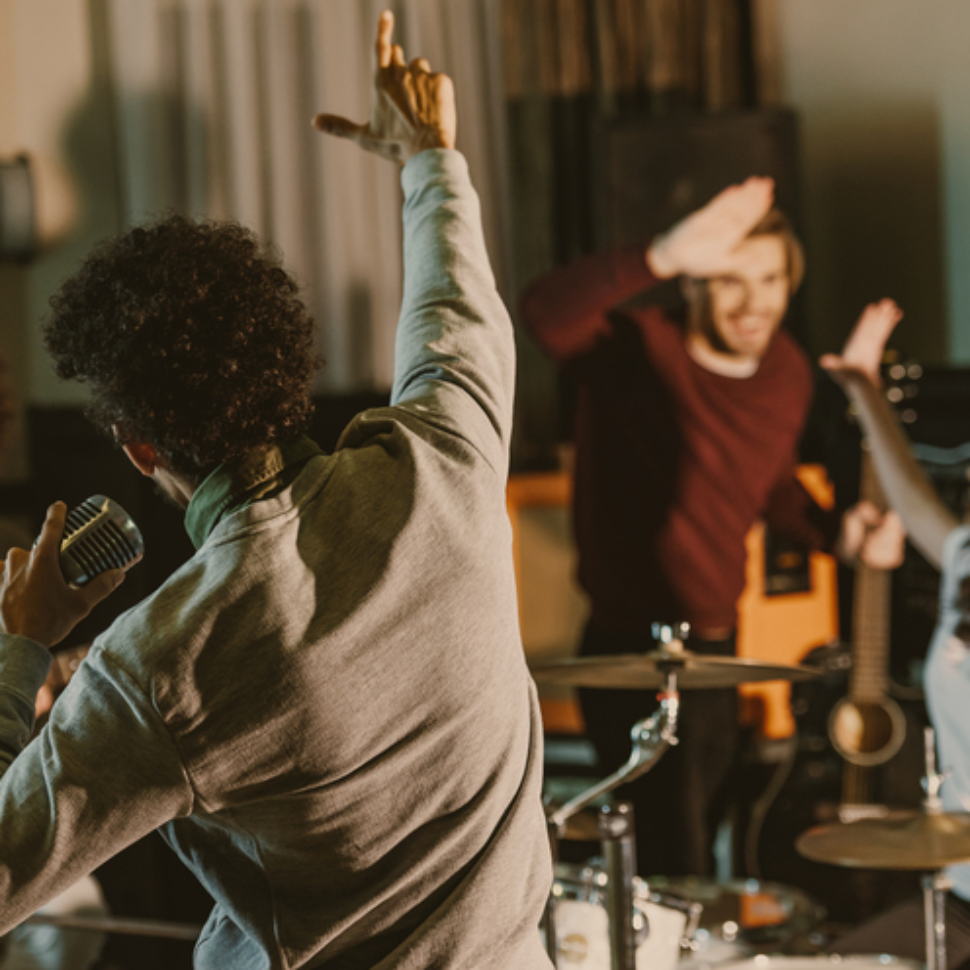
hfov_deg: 14.3
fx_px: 3868
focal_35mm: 122
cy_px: 483
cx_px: 437
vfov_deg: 14.3
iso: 500
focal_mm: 95
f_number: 3.2
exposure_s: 1/160
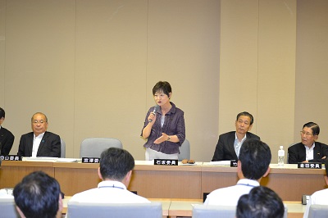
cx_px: 164
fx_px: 751
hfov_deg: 24.6
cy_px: 109
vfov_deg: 16.5
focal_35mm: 82
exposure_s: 1/60
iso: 1000
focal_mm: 55
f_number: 4
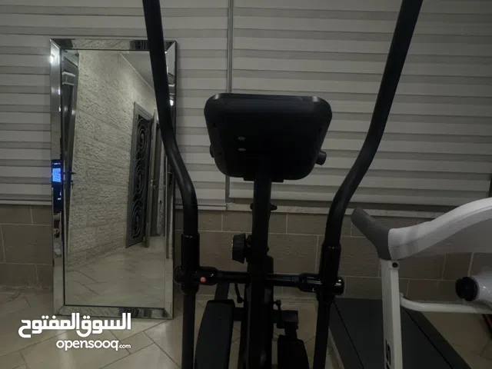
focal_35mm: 14
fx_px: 199
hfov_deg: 102.1
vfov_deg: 85.7
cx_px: 246
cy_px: 184
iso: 320
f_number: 2.2
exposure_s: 1/100
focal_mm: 2.22
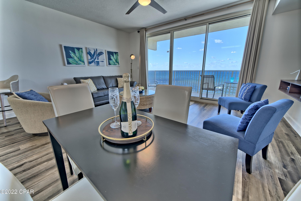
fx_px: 109
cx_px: 150
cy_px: 100
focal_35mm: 13
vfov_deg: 85.5
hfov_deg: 108.3
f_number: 5.6
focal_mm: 13
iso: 200
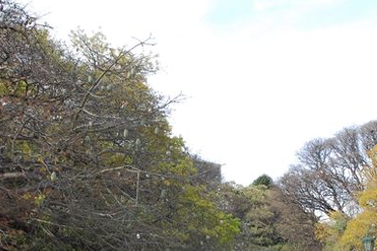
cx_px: 241
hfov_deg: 26.9
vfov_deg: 18.0
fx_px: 785
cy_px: 208
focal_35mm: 75
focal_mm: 30
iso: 250
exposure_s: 1/180
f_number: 7.1
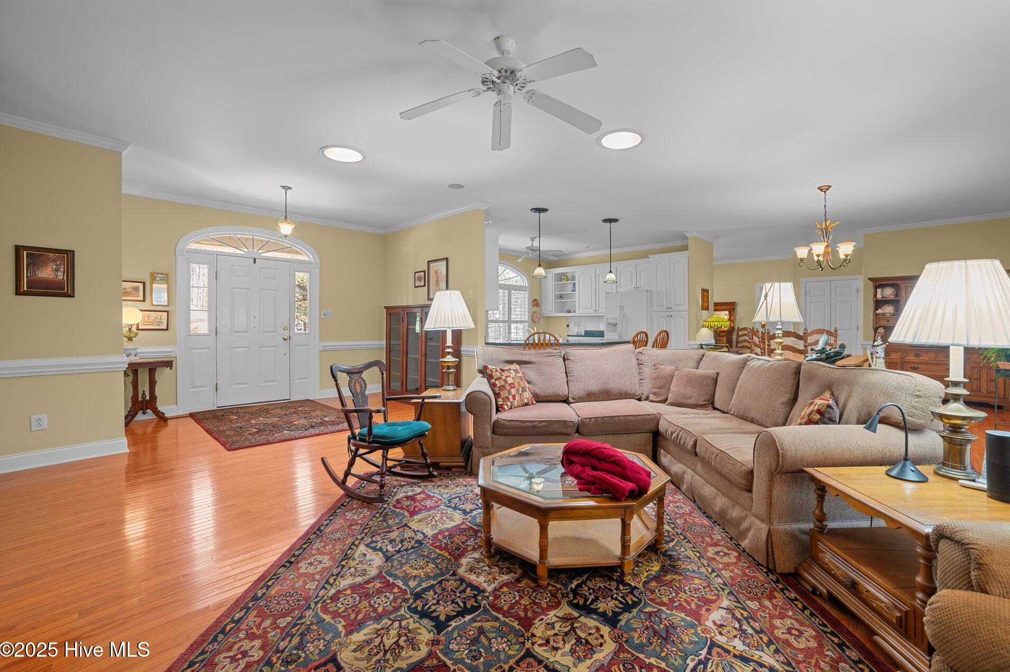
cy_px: 323
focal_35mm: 15
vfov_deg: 77.2
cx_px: 537
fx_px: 420
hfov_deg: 100.3
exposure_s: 1
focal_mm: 14
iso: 250
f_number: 8
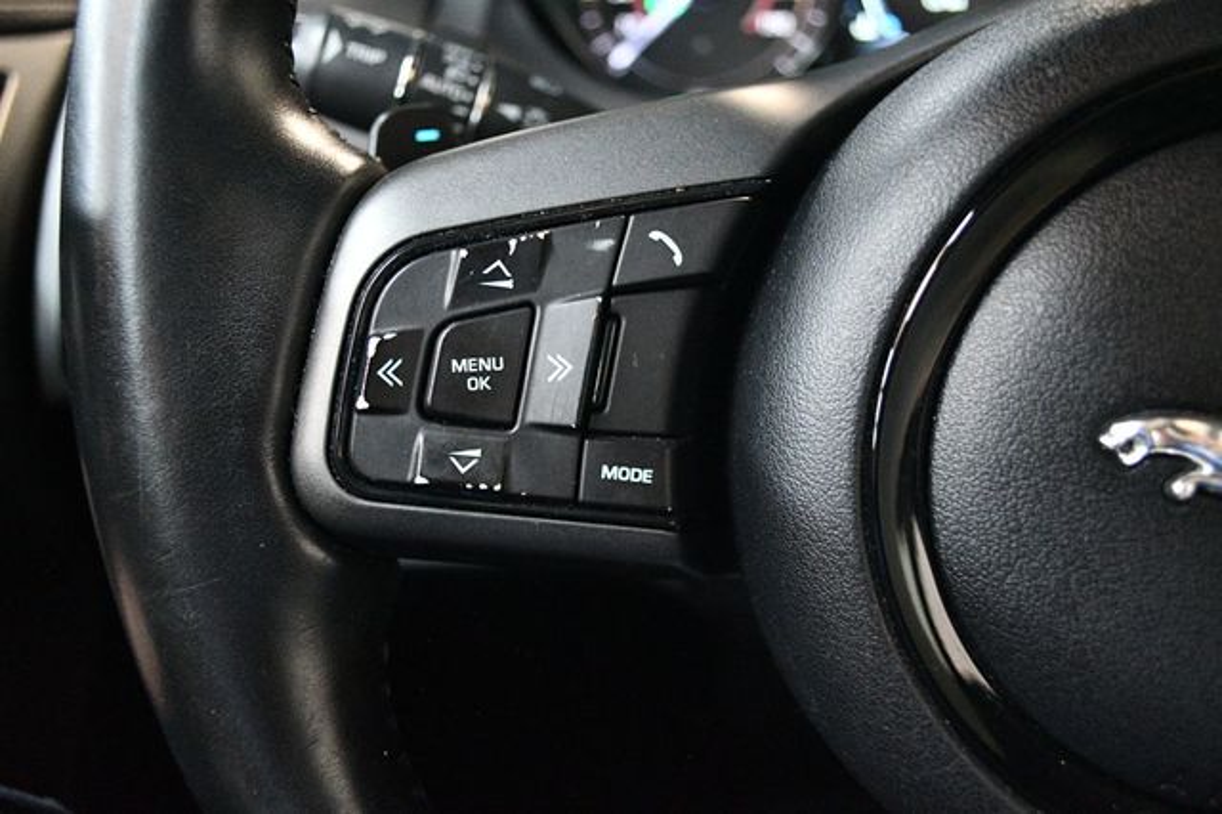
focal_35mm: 33
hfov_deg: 57.2
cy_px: 407
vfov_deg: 39.9
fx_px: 1120
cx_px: 611
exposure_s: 1/60
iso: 7200
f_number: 4
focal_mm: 22
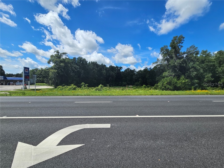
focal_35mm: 13
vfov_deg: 89.9
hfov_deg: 106.2
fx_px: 84
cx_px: 112
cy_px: 84
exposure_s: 1/2450
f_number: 2.2
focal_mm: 2.2
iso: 50
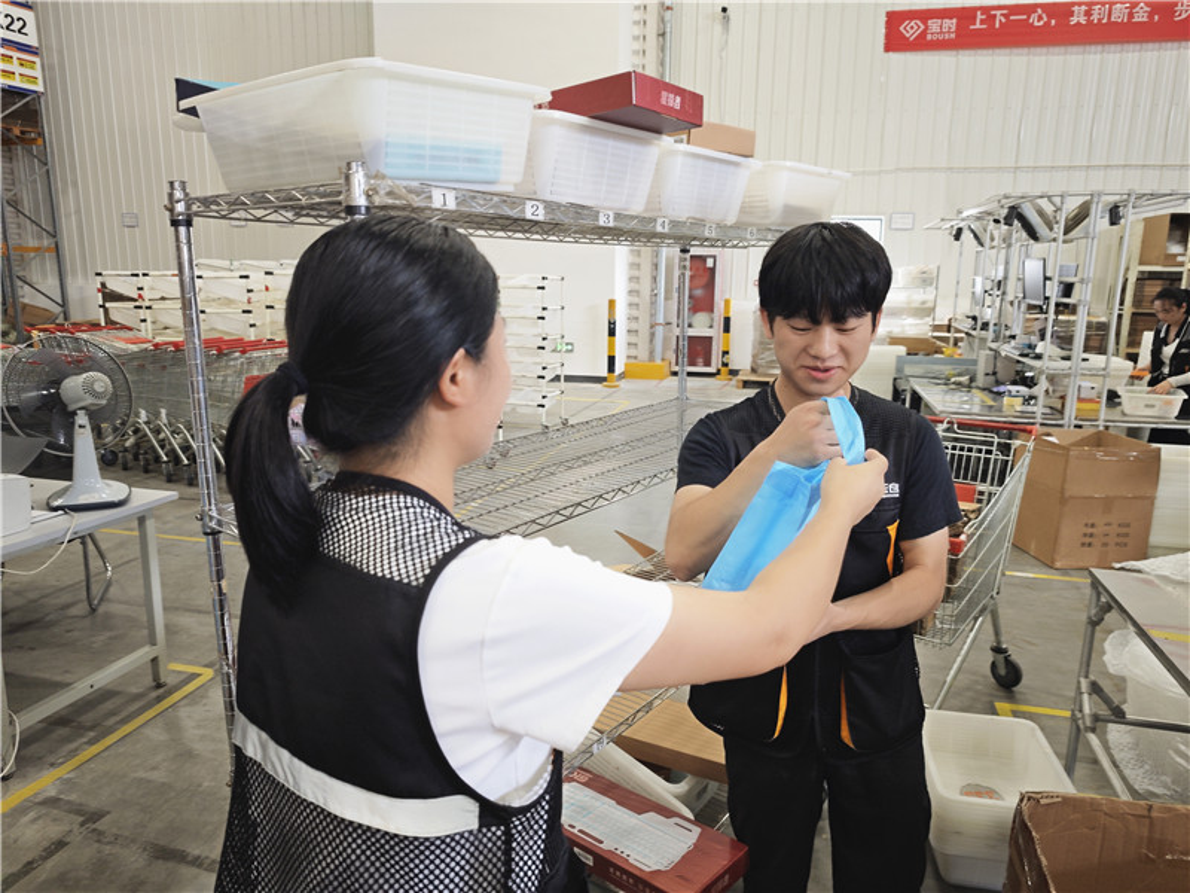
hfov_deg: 73.9
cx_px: 595
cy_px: 446
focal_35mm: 23
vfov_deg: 58.9
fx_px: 791
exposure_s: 1/50
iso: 200
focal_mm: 6.68
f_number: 1.44
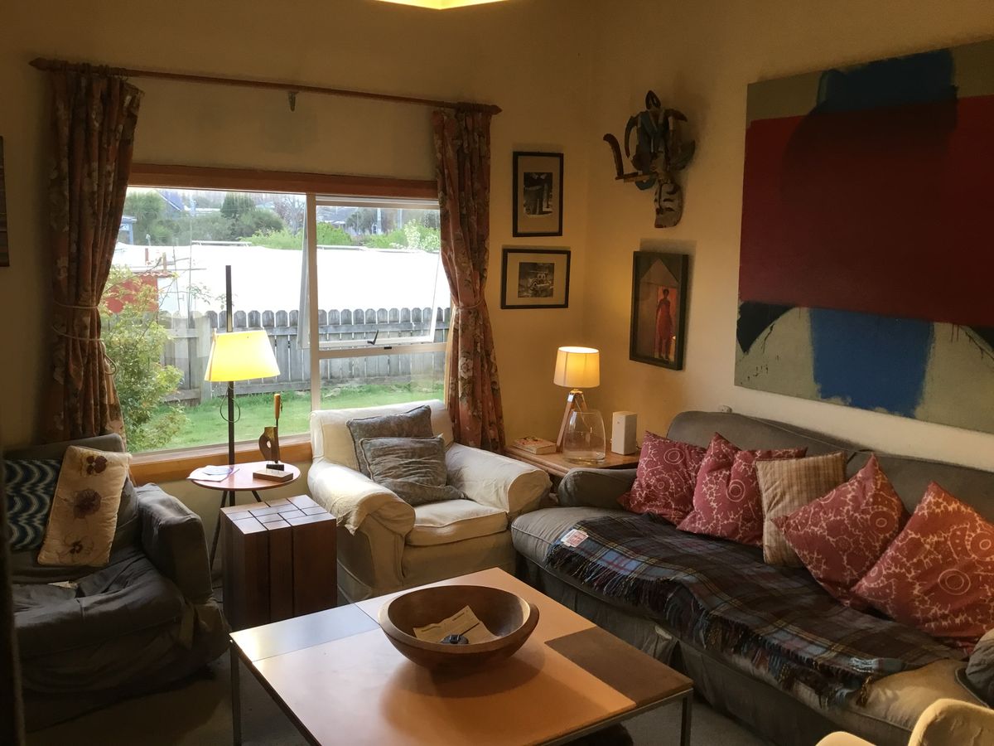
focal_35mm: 31
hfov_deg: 58.4
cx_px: 497
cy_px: 373
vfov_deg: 45.4
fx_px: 890
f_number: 2.4
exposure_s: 1/33
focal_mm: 3.3
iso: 40
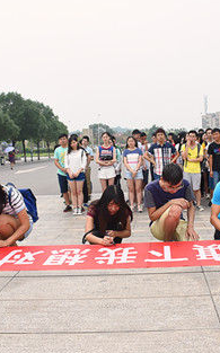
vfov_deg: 45.3
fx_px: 423
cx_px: 149
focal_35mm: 44
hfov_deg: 28.9
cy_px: 173
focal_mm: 18
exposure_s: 1/1000
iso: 640
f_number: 8
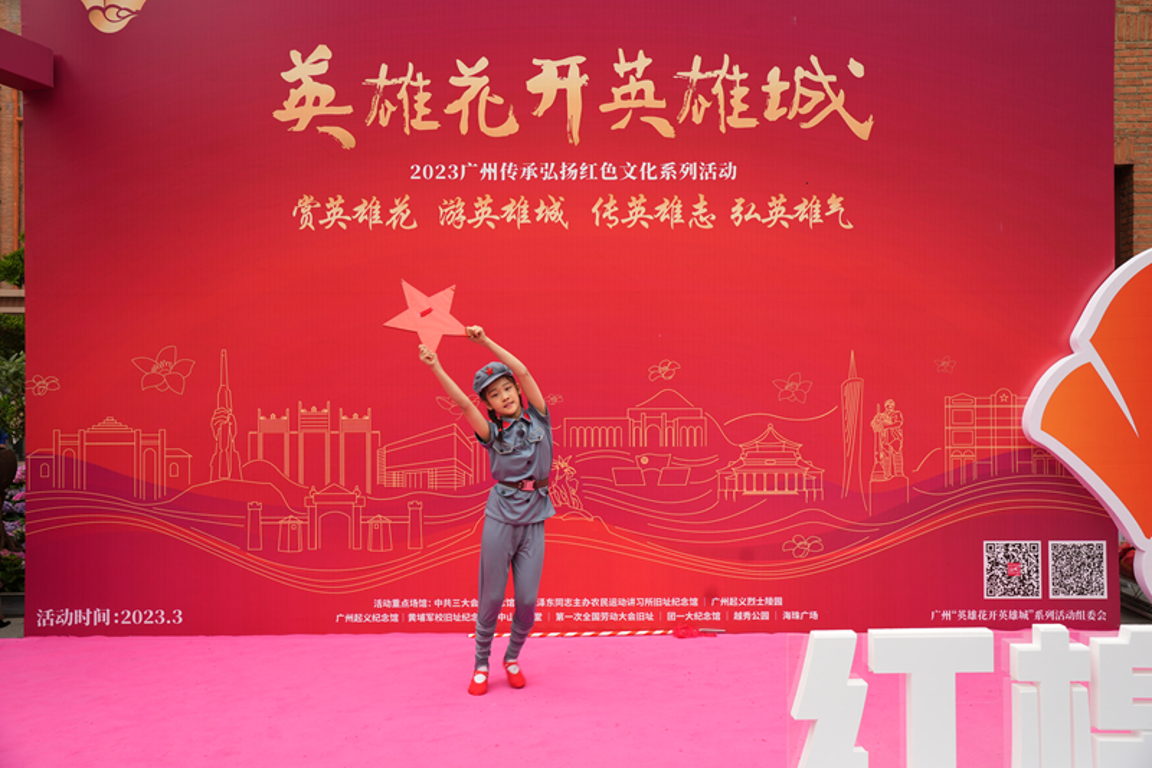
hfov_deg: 58.7
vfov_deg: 41.1
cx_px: 576
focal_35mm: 32
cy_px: 384
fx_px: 1024
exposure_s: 1/100
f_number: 6.3
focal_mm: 32
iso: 250
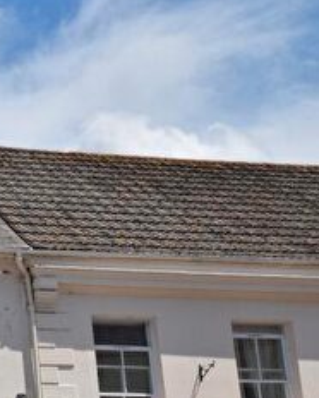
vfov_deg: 22.1
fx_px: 1002
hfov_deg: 15.3
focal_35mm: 85
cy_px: 329
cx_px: -278
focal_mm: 20
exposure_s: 1/500
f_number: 11
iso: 200
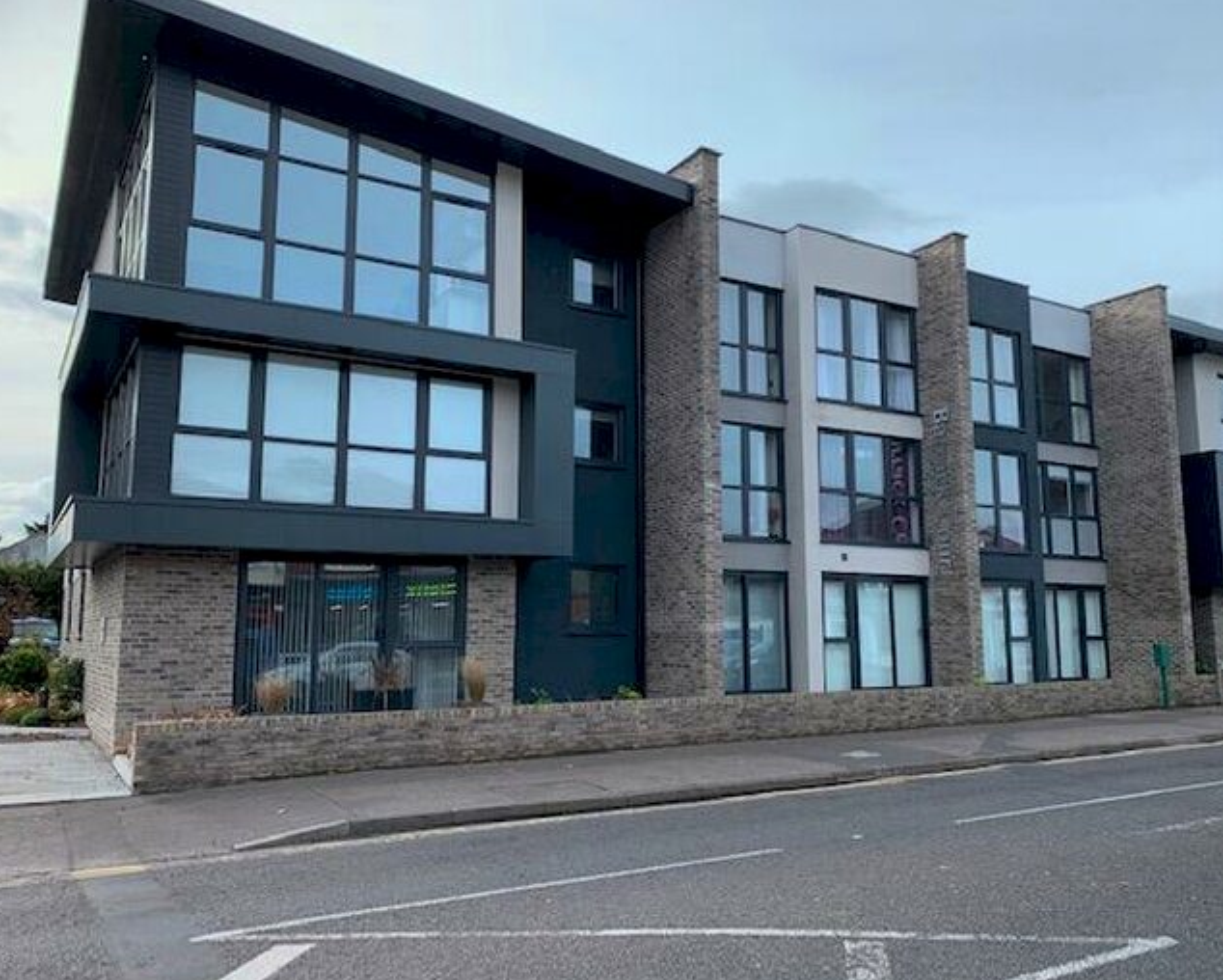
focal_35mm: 28
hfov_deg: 62.1
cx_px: 662
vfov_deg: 51.6
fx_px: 1014
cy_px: 495
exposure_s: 1/754
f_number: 1.8
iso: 25
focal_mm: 4.25
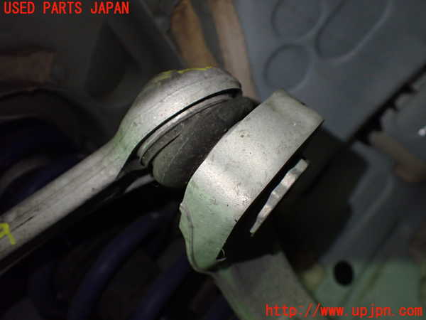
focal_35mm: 30
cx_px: 213
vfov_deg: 46.8
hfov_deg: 60.0
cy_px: 160
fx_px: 369
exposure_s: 1/125
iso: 500
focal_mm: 5.4
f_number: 2.3
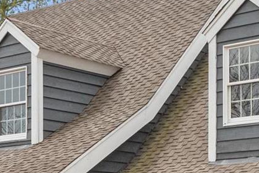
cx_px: 148
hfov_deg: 17.8
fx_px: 827
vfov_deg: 11.6
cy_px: 225
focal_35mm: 115
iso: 500
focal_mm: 15
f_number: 10
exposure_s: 1/60
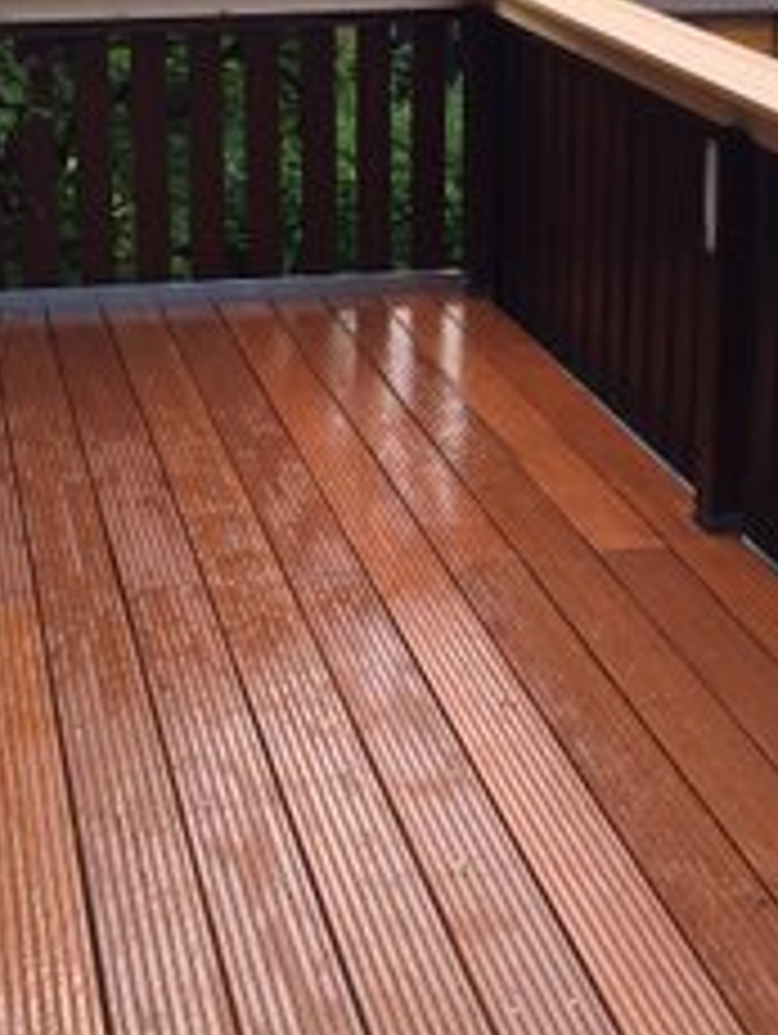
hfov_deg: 20.2
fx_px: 2184
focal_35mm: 73
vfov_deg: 26.3
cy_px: 270
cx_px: 497
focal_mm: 4.15
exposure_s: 1/466
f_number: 2.2
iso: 32
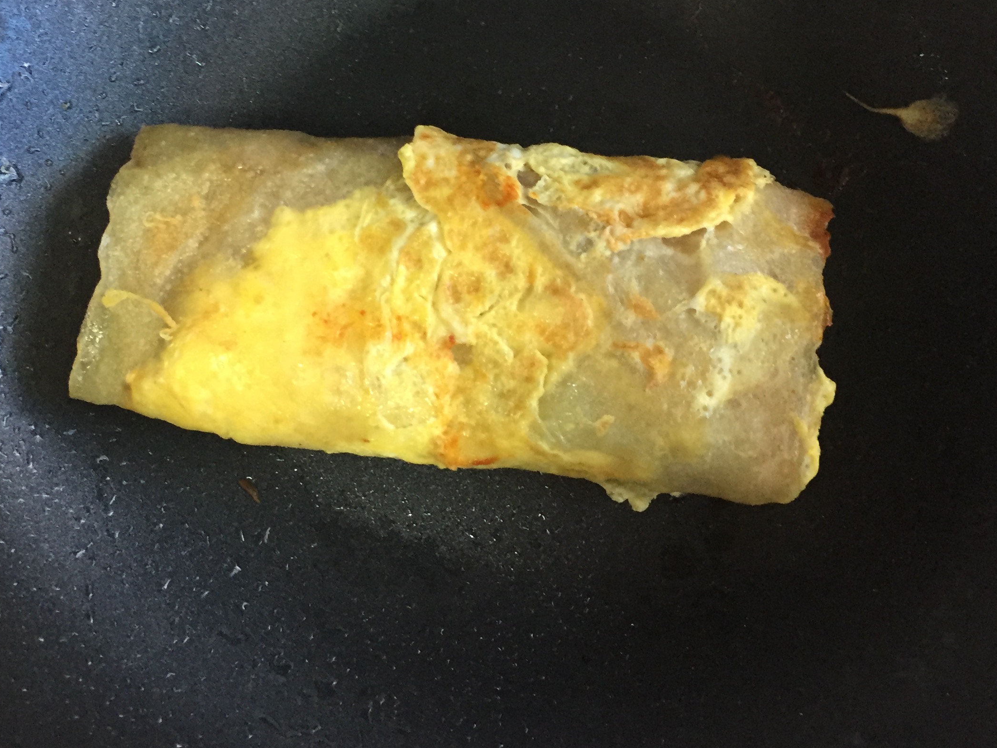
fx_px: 1296
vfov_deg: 32.2
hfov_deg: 42.1
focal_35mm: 45
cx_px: 472
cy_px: 334
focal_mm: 4.15
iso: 250
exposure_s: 1/33
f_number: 2.2
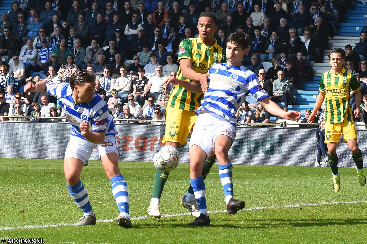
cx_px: 184
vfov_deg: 11.1
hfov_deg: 16.7
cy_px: 122
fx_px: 1254
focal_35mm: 123
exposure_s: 1/1000
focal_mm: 82
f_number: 5.6
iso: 400
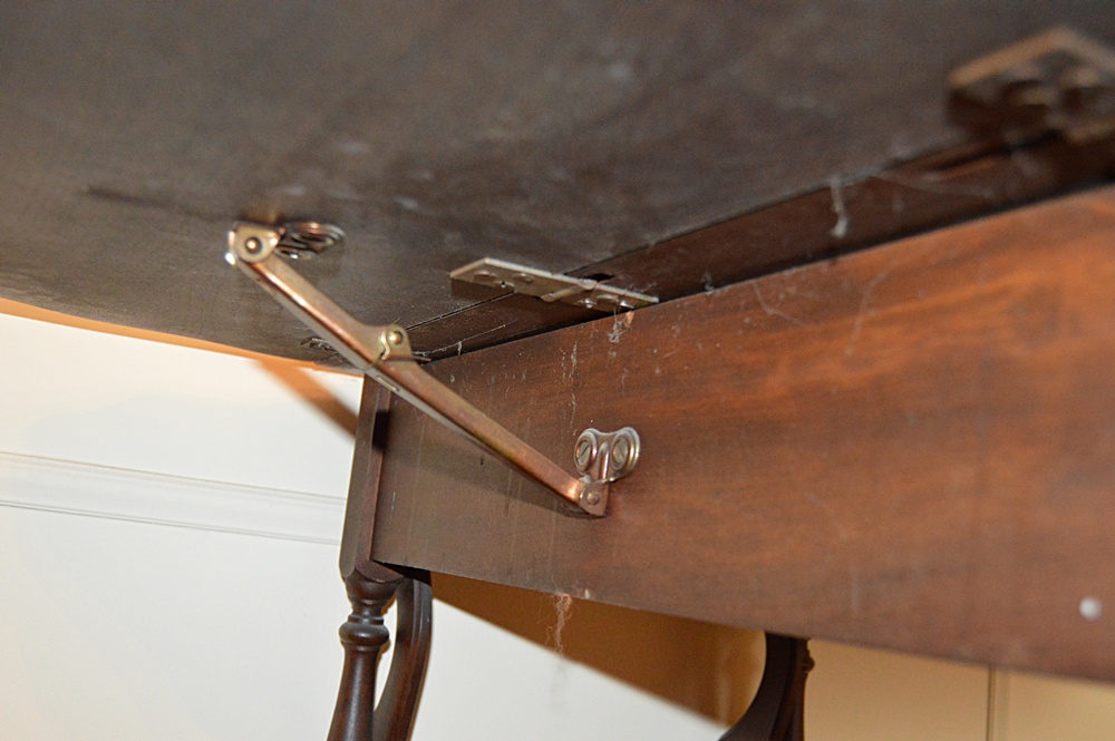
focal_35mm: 34
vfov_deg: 38.3
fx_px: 1068
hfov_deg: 55.1
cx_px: 558
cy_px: 370
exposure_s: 1/60
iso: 2800
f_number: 3.8
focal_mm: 23
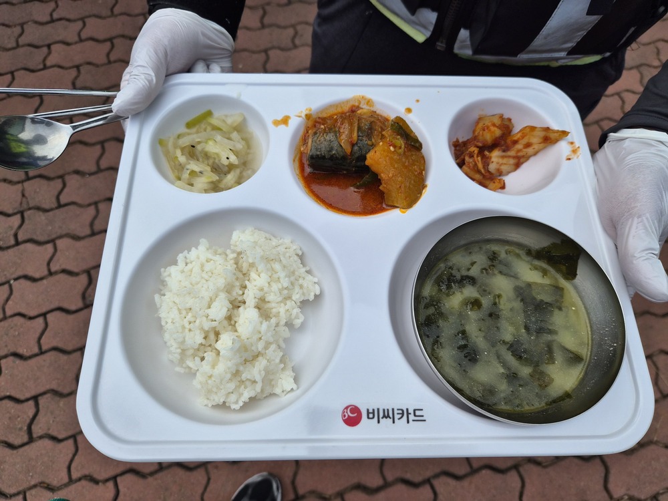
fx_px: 444
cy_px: 250
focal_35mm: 23
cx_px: 334
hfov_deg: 73.9
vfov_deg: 58.9
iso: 80
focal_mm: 5.4
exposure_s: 1/6512
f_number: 1.8
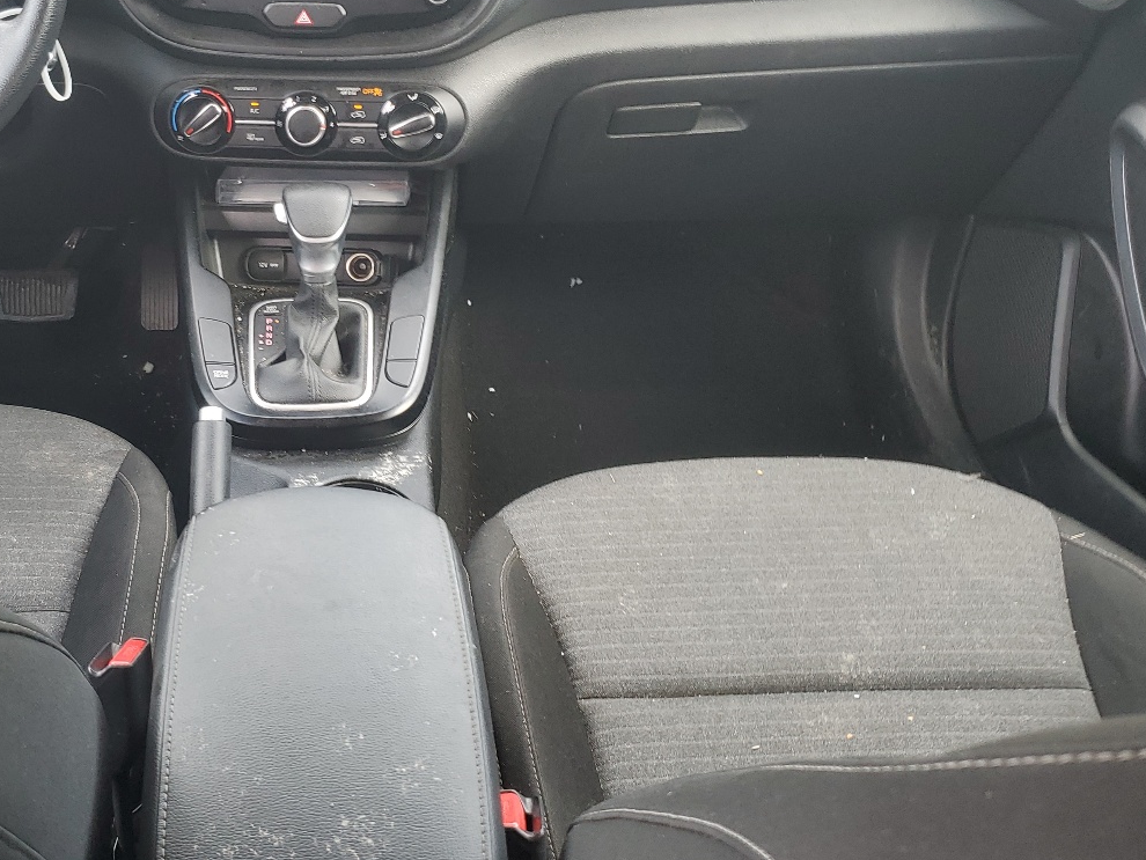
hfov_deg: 43.4
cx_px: 286
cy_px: 381
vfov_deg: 34.3
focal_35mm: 42
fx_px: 1391
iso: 52
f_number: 1.5
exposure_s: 1/60.2
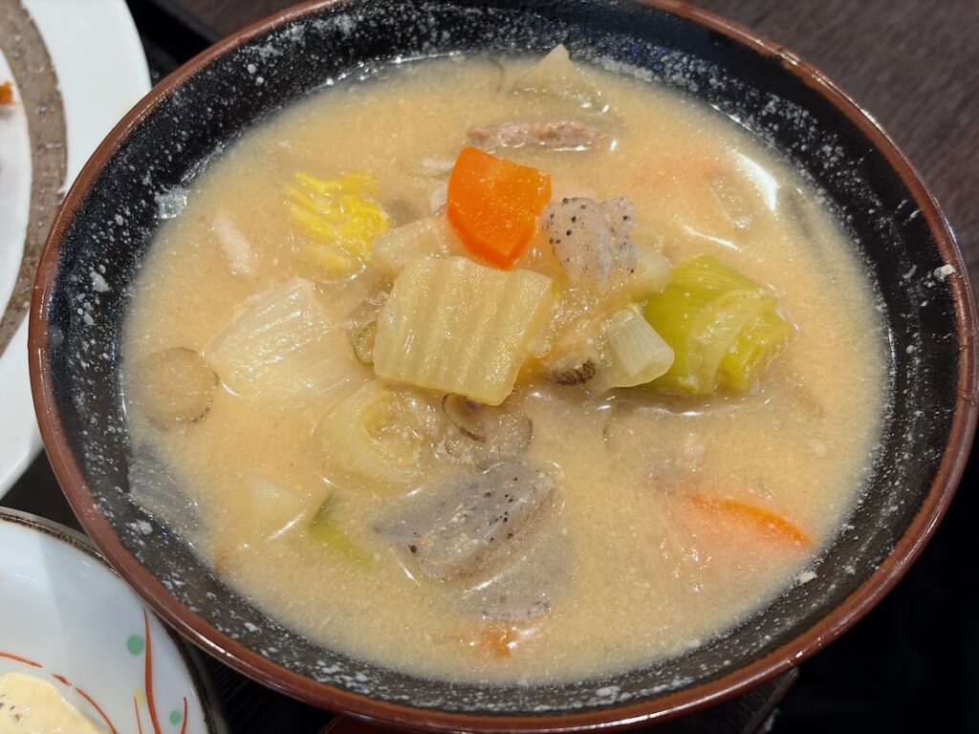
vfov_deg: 28.0
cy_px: 367
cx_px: 490
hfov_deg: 36.8
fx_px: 1471
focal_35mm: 52
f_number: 1.6
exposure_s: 1/50
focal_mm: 5.96
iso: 64
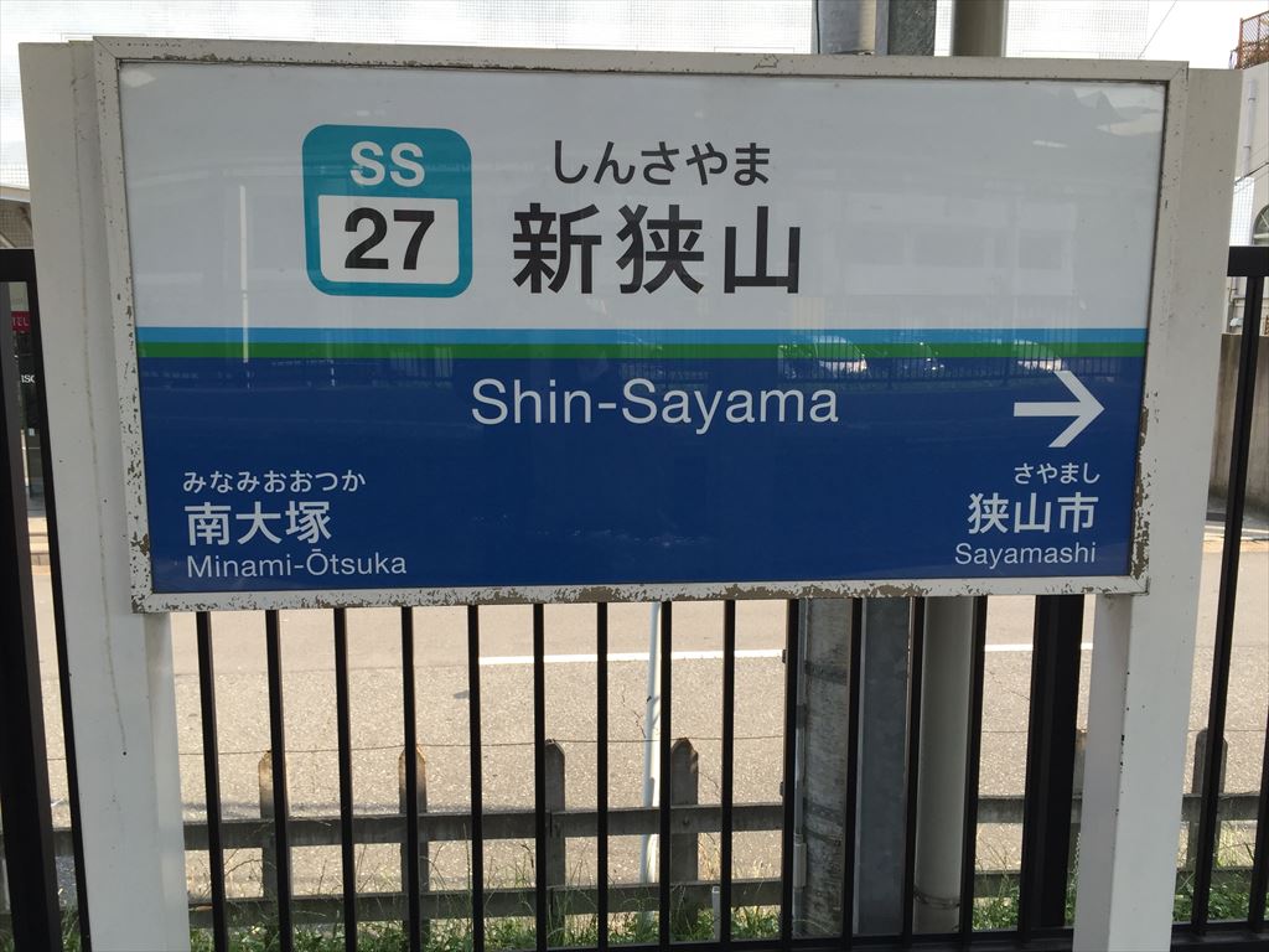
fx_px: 1063
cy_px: 476
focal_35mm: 29
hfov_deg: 61.7
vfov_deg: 48.2
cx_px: 634
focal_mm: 4.15
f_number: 2.2
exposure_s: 1/527
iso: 32
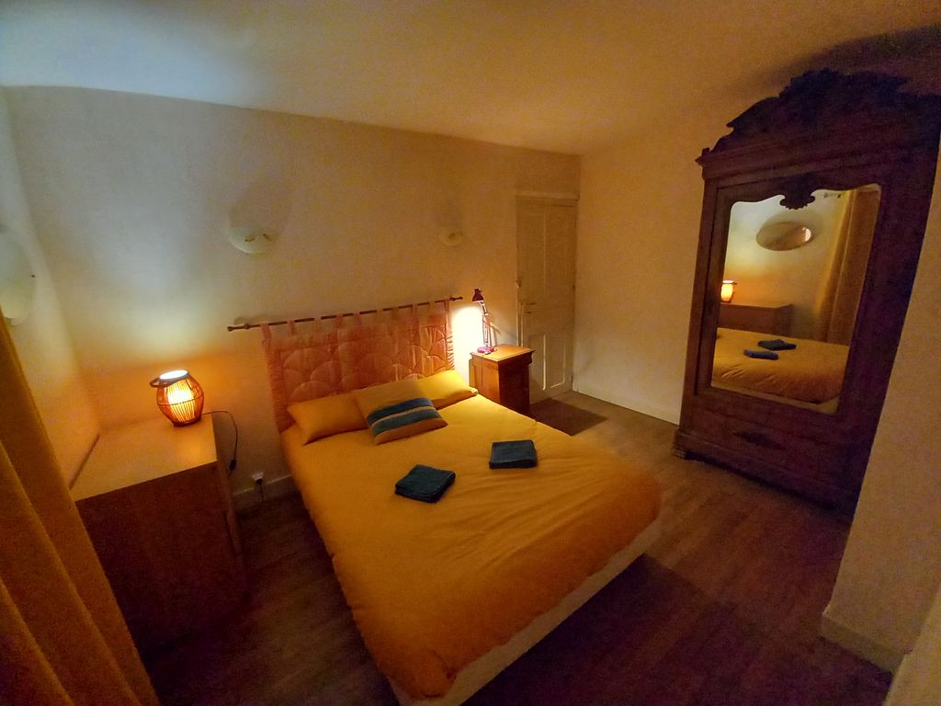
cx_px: 470
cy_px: 353
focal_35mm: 13
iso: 640
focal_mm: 1.13
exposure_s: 1/14
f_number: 2.2
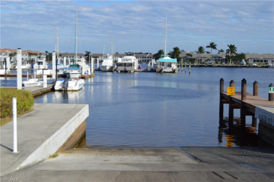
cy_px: 91
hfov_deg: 37.9
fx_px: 399
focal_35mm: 52
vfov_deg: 25.7
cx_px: 137
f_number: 9
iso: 100
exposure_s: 1/320
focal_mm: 35
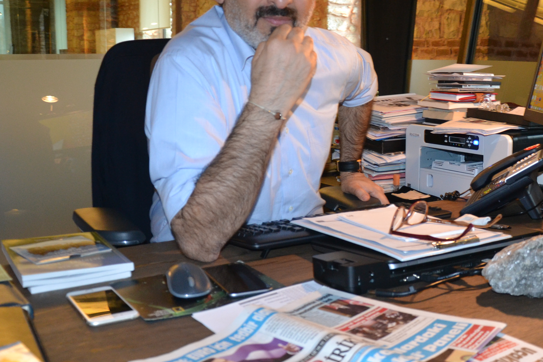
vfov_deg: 30.5
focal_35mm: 44
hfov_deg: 43.9
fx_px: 664
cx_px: 361
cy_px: 178
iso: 1000
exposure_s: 1/60
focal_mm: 18
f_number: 3.5
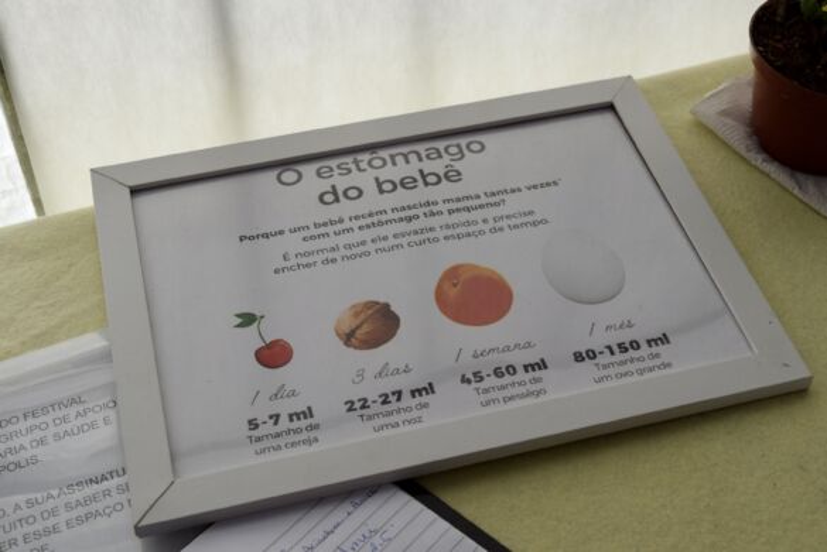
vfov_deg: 25.8
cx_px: 414
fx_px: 1207
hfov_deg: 37.8
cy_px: 276
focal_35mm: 52
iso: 250
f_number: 8
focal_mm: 35
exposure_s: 1/250
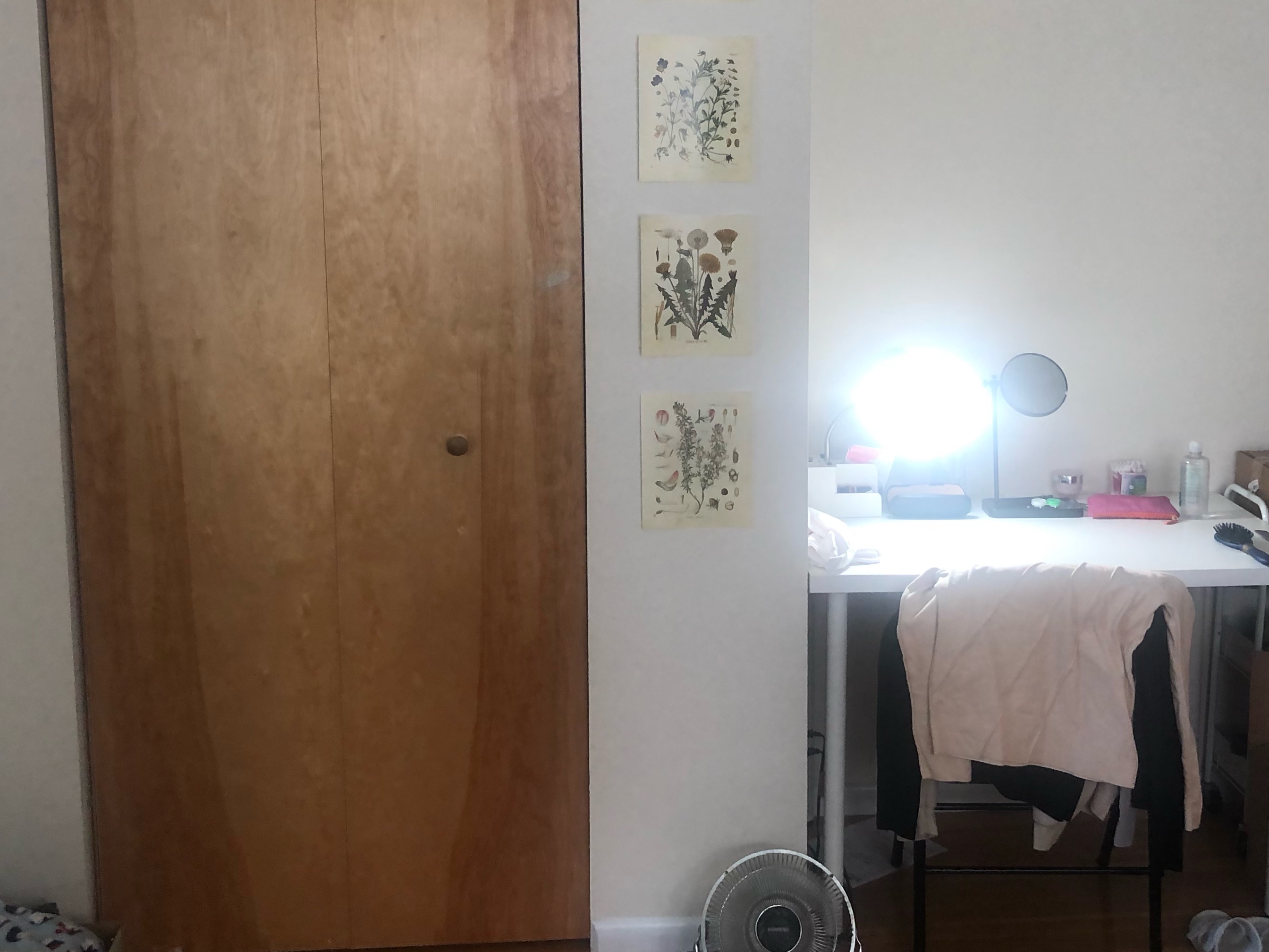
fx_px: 1540
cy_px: 311
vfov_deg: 34.0
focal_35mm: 42
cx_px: 728
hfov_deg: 44.7
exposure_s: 1/30
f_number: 1.8
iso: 32
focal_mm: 4
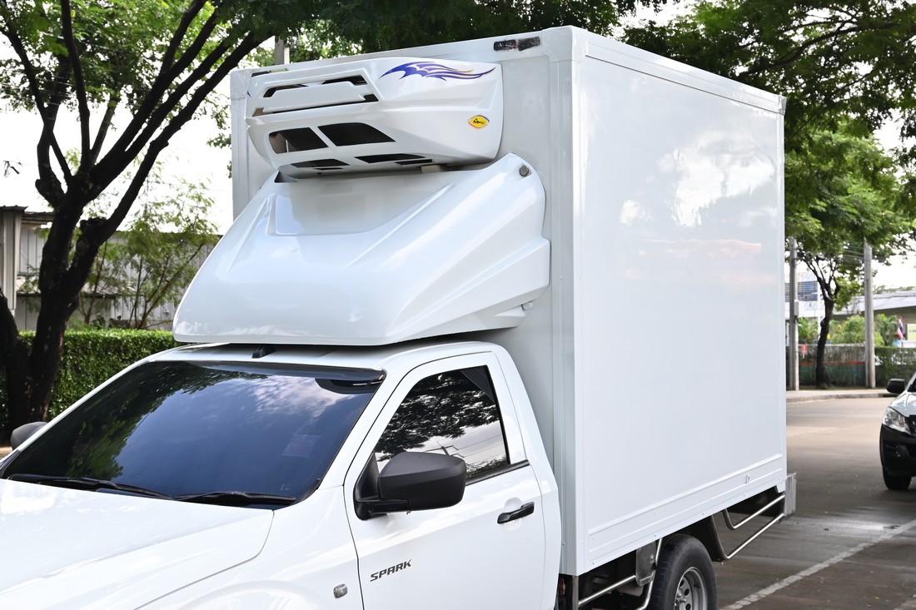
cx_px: 458
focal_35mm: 48
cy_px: 305
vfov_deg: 28.1
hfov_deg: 41.1
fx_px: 1221
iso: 200
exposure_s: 1/200
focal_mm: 32
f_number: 6.3
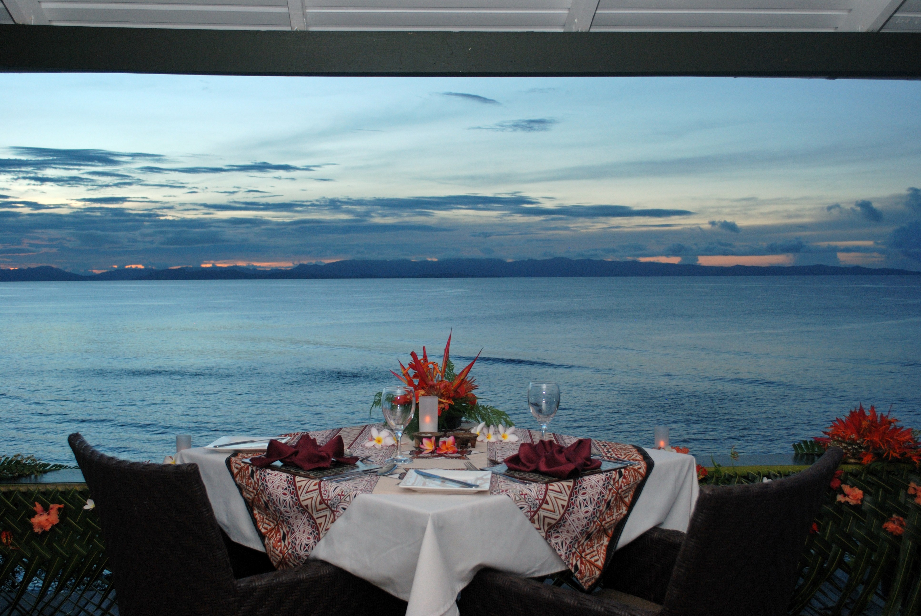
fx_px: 999
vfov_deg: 34.3
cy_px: 308
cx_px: 460
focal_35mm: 39
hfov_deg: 49.5
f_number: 5.6
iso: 400
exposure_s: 1/100
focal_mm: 26
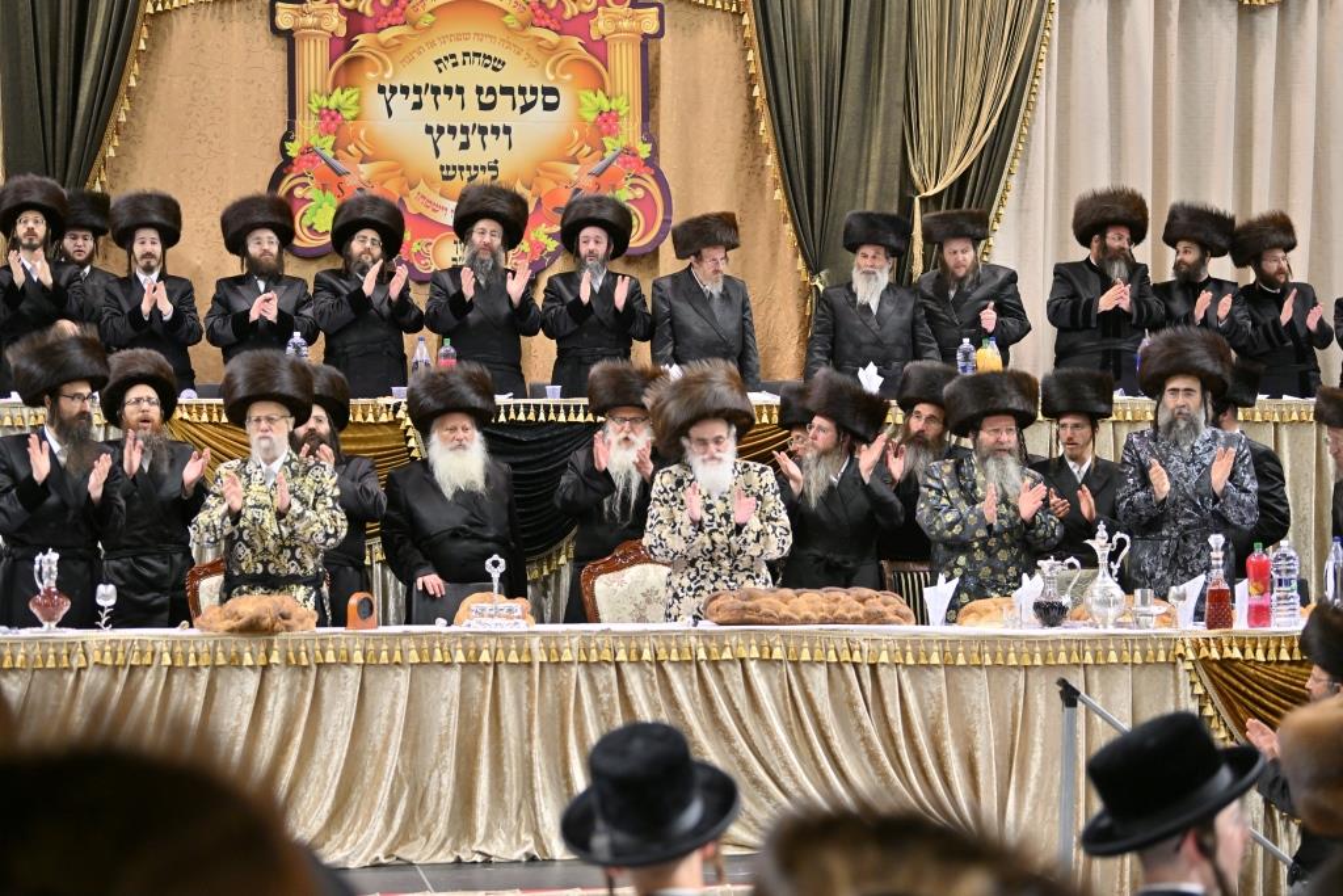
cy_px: 448
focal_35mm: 70
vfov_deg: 19.5
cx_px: 672
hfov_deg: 28.8
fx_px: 2612
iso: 800
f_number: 2.8
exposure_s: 1/160
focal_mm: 70
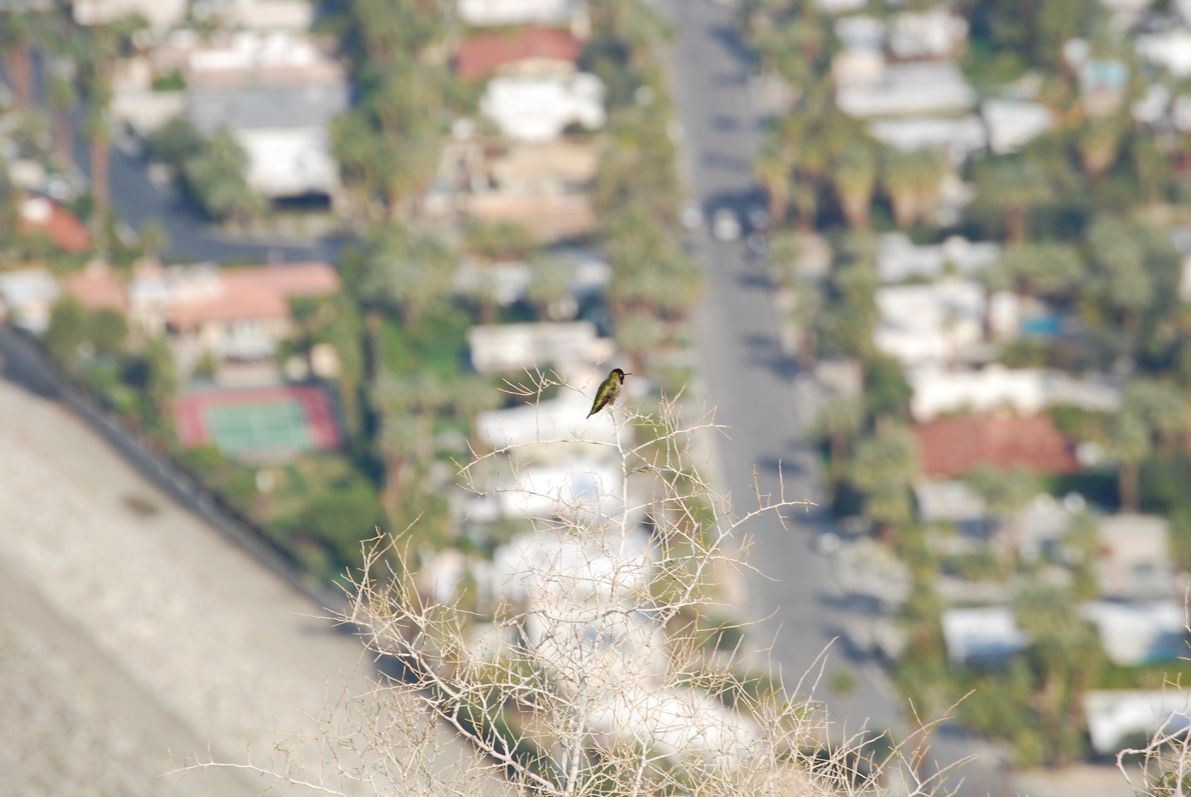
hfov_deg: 6.9
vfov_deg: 4.6
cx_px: 596
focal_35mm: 300
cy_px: 398
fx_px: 9937
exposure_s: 1/250
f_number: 10
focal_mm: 200
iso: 160
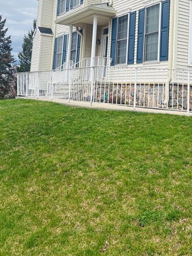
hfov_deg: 33.3
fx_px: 318
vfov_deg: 41.6
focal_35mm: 43
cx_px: 129
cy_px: 45
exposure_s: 1/1626
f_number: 1.6
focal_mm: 5.96
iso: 50
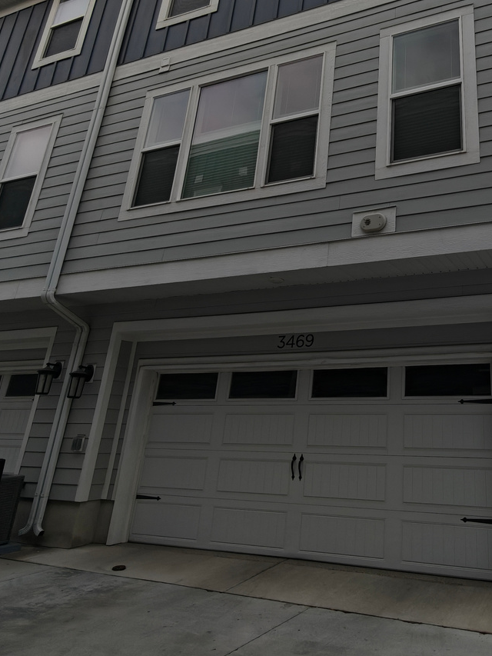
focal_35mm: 27
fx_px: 512
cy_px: 228
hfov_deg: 48.1
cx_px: 402
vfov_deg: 63.9
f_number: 2
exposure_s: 1/417
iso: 320
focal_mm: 2.3
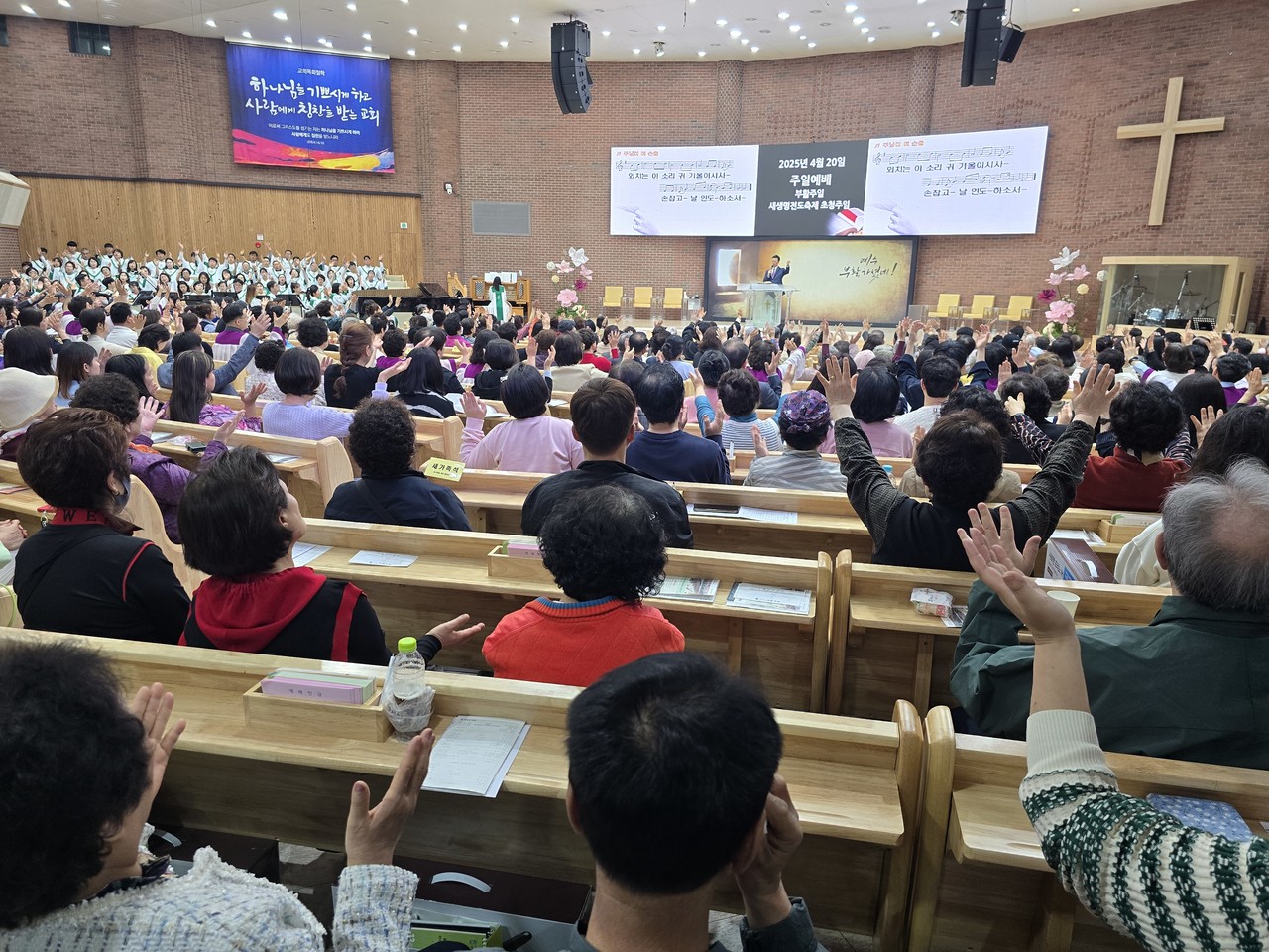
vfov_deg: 58.9
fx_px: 843
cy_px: 476
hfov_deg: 73.9
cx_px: 634
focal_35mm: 23
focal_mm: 6.3
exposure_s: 1/120
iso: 200
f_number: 1.7
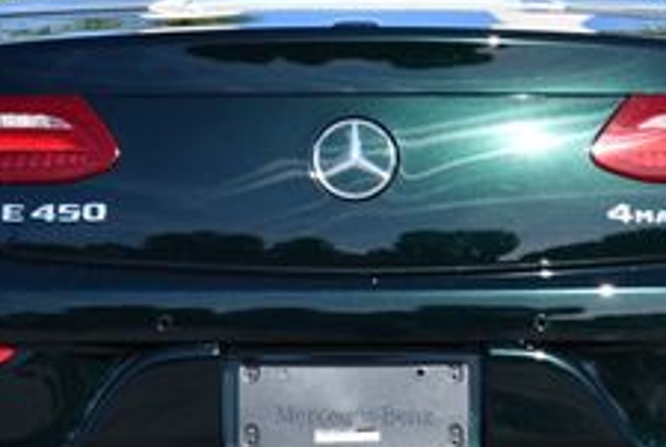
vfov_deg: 6.9
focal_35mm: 199
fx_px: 3689
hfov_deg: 10.3
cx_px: 311
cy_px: 189
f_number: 8
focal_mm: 35
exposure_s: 1/250
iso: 125
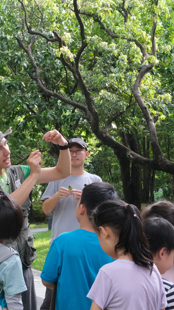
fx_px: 665
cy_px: 155
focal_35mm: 81
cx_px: 18
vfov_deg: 26.2
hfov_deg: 14.8
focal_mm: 34.3
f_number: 10
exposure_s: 1/200
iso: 2000
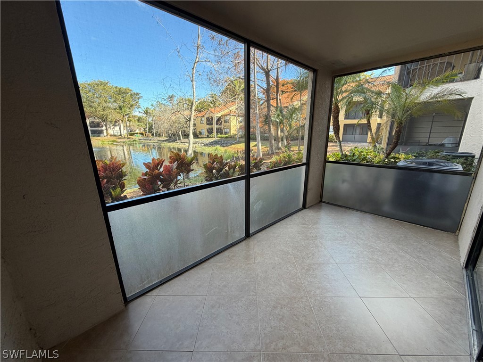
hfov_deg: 102.1
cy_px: 181
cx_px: 242
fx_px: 195
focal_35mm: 14
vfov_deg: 85.7
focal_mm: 2.22
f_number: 2.2
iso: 50
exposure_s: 1/121
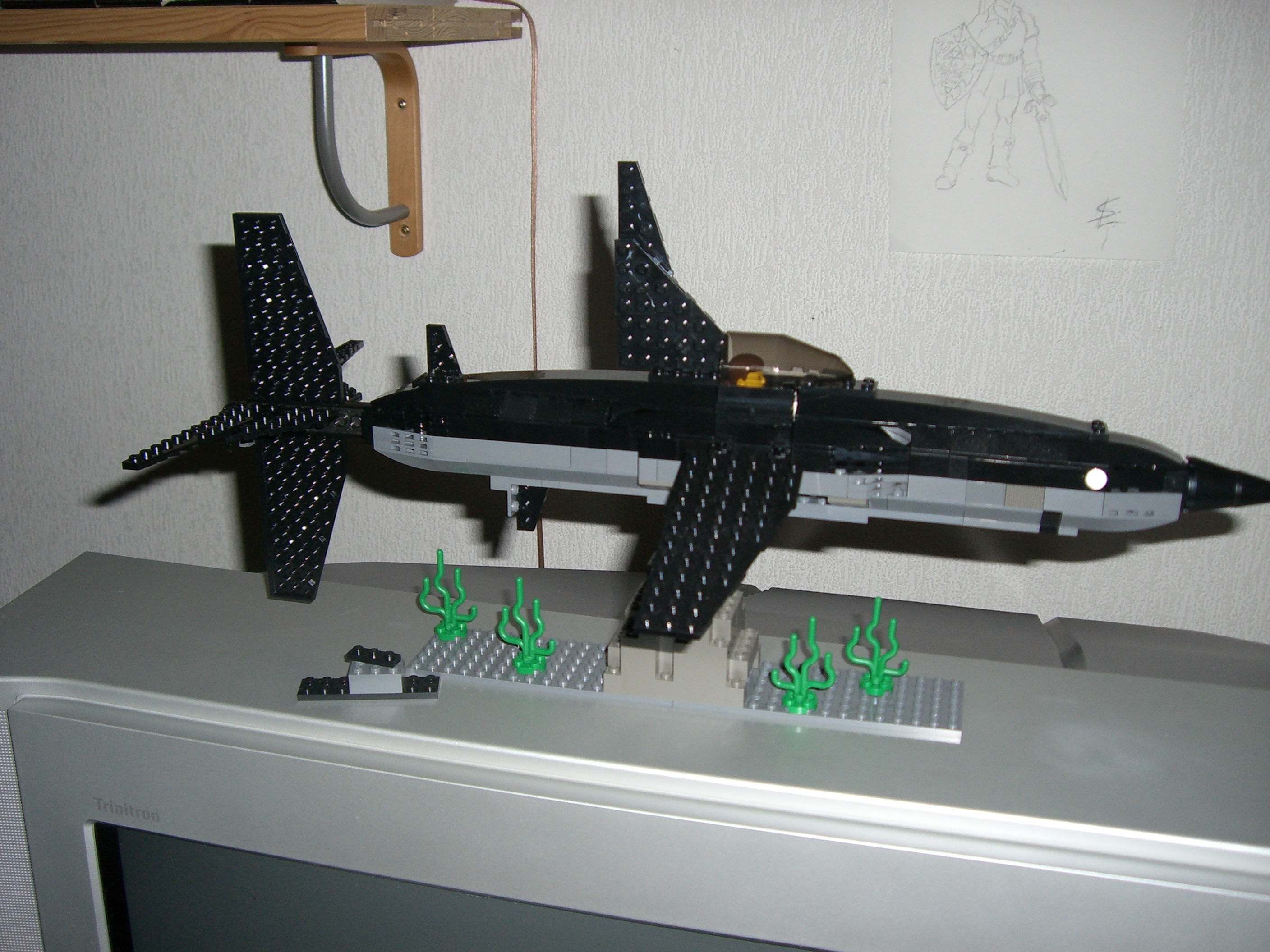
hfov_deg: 49.0
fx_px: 1394
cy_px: 476
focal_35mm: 38
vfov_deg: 37.7
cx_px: 635
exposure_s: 1/60
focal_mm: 6.2
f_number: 2.7
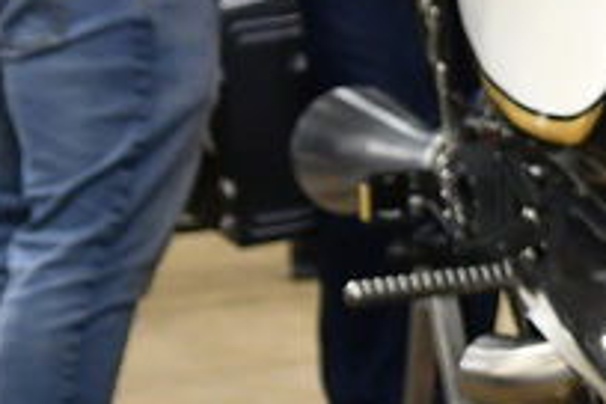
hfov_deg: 9.7
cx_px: 1268
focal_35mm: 196
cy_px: 73
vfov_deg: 7.0
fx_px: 3299
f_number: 2.8
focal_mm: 26
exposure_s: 1/160
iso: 800
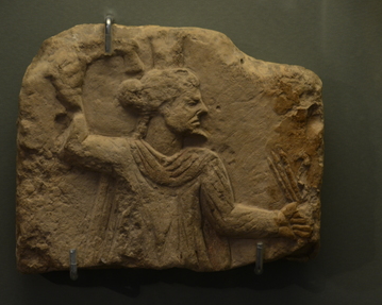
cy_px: 152
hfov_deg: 11.2
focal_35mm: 172
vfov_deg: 9.0
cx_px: 165
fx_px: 1944
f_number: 5.6
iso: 1000
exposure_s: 1/20
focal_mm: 100
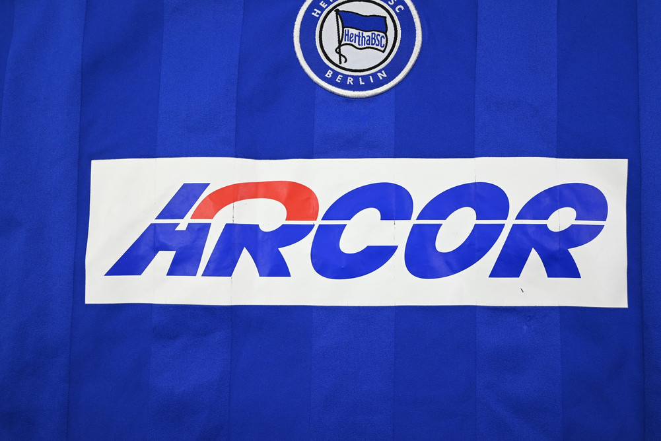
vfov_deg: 39.4
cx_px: 330
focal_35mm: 34
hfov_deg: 56.5
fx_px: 615
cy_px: 220
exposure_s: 1/125
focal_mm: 33.5
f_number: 5
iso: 200
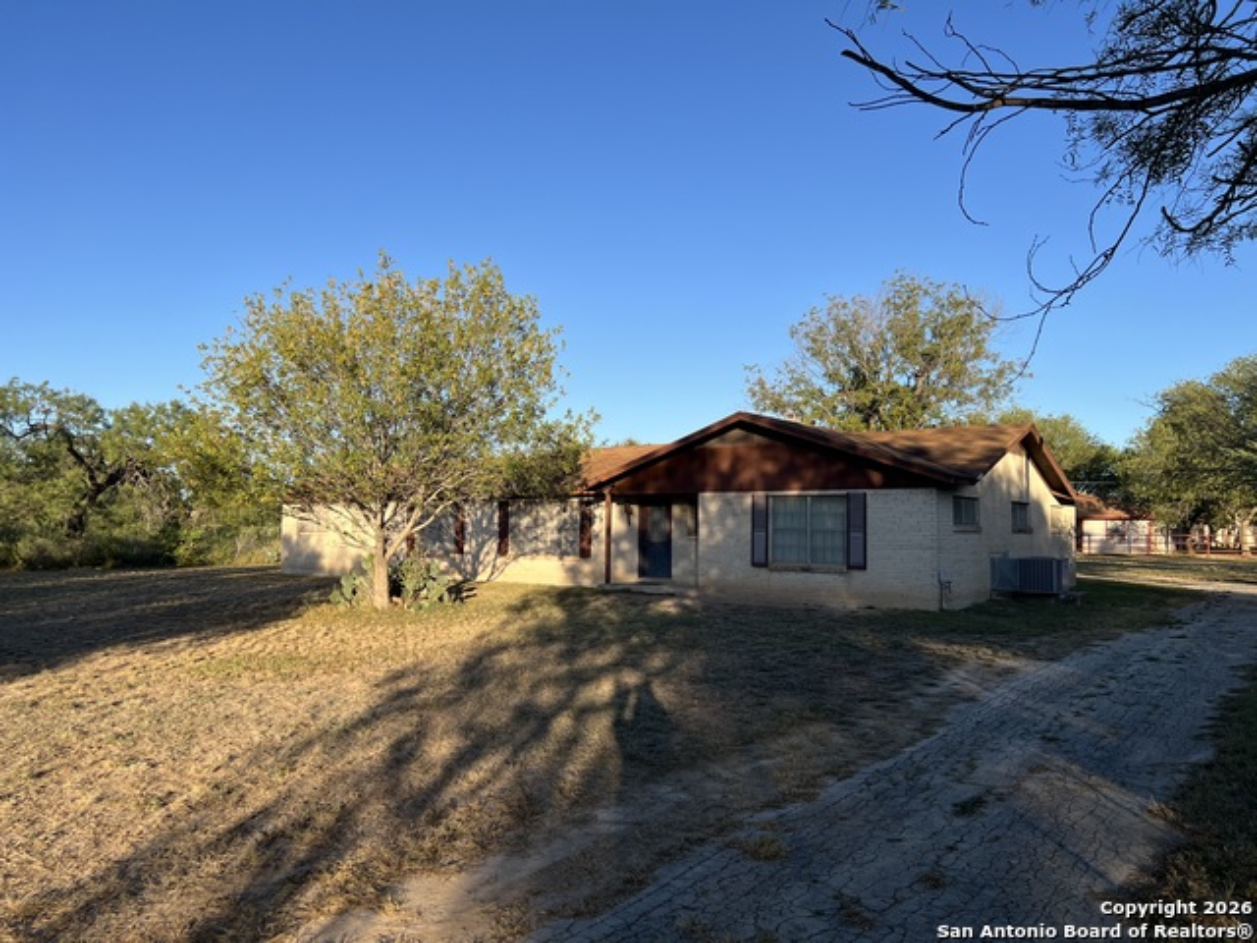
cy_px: 472
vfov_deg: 53.1
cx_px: 628
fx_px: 944
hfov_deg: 67.3
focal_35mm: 26
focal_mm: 5.7
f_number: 1.5
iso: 50
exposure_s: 1/2513
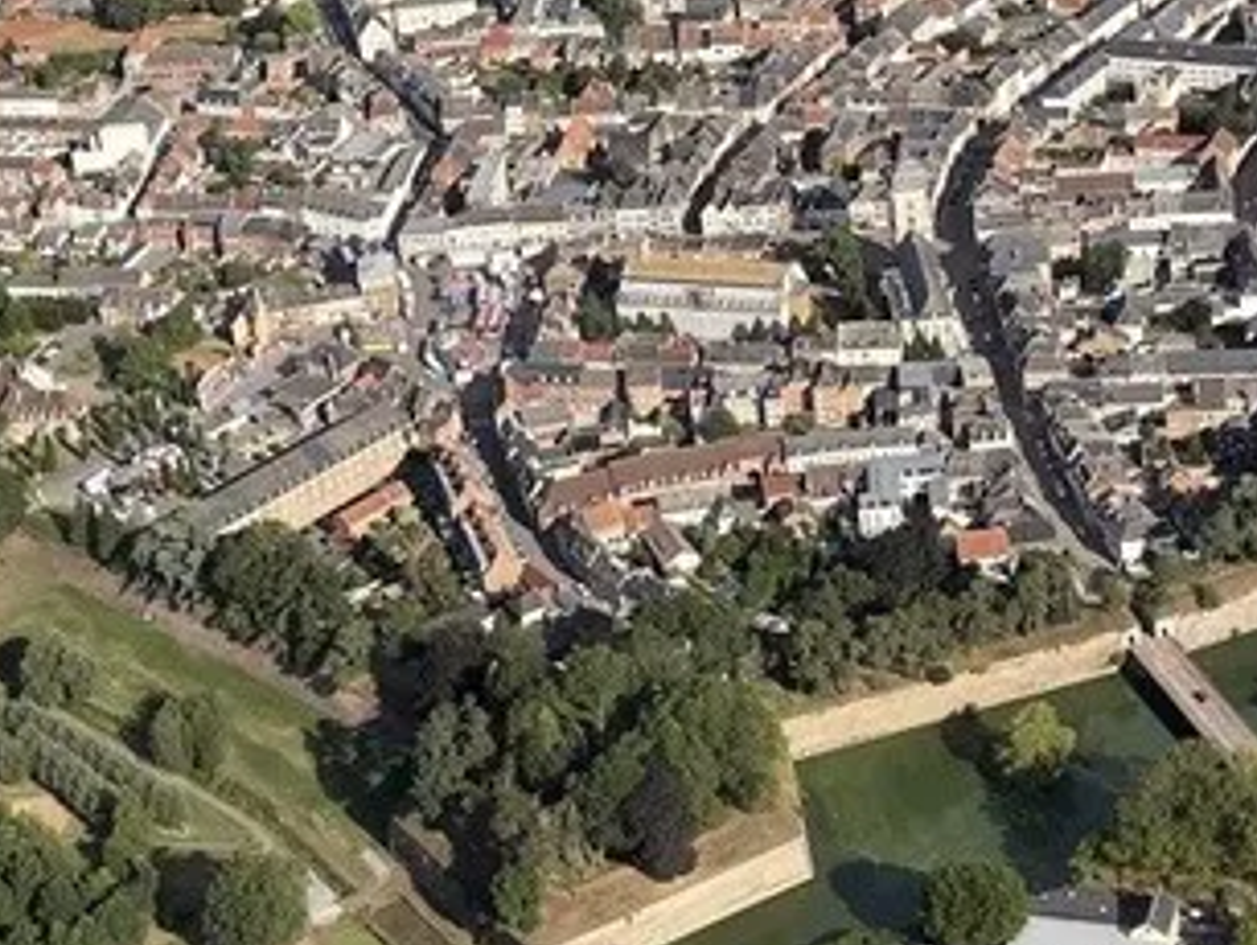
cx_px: 546
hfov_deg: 22.5
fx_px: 3162
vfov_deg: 16.9
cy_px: 255
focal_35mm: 87
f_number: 1.6
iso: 32
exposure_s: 1/2020
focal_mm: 4.2
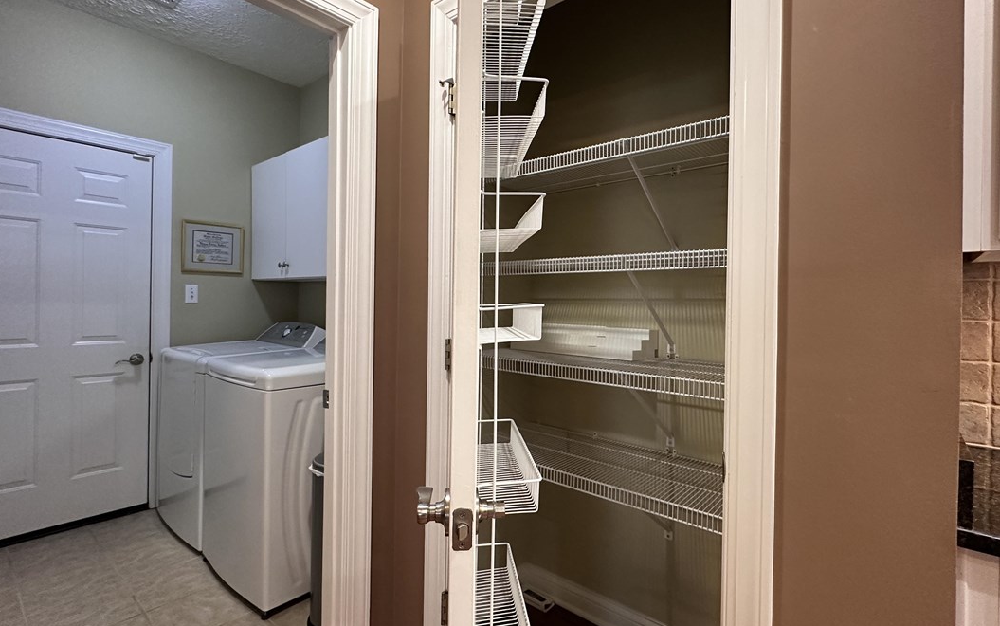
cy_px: 303
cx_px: 509
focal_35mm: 18
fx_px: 491
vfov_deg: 65.0
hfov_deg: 91.1
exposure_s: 1/60
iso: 320
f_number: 2.2
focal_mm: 2.22
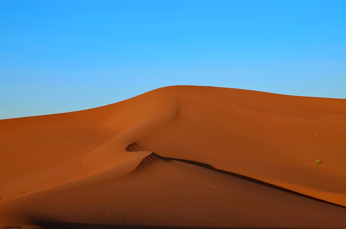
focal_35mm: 75
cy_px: 114
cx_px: 173
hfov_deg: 27.0
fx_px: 719
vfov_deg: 18.1
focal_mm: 50
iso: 200
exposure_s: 1/100
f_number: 11
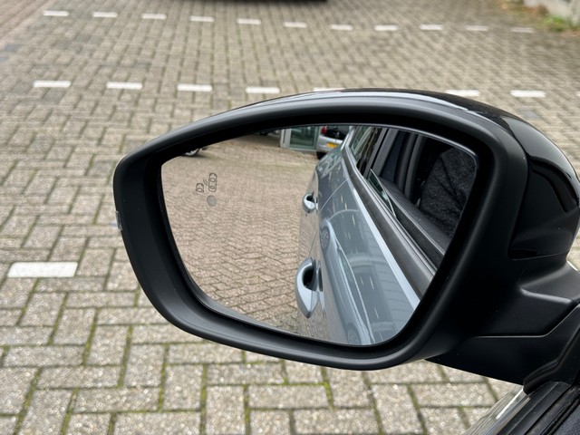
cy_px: 218
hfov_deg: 39.7
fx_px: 804
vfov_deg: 30.3
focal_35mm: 48
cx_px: 290
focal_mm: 6.76
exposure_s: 1/358
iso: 64
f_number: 1.78
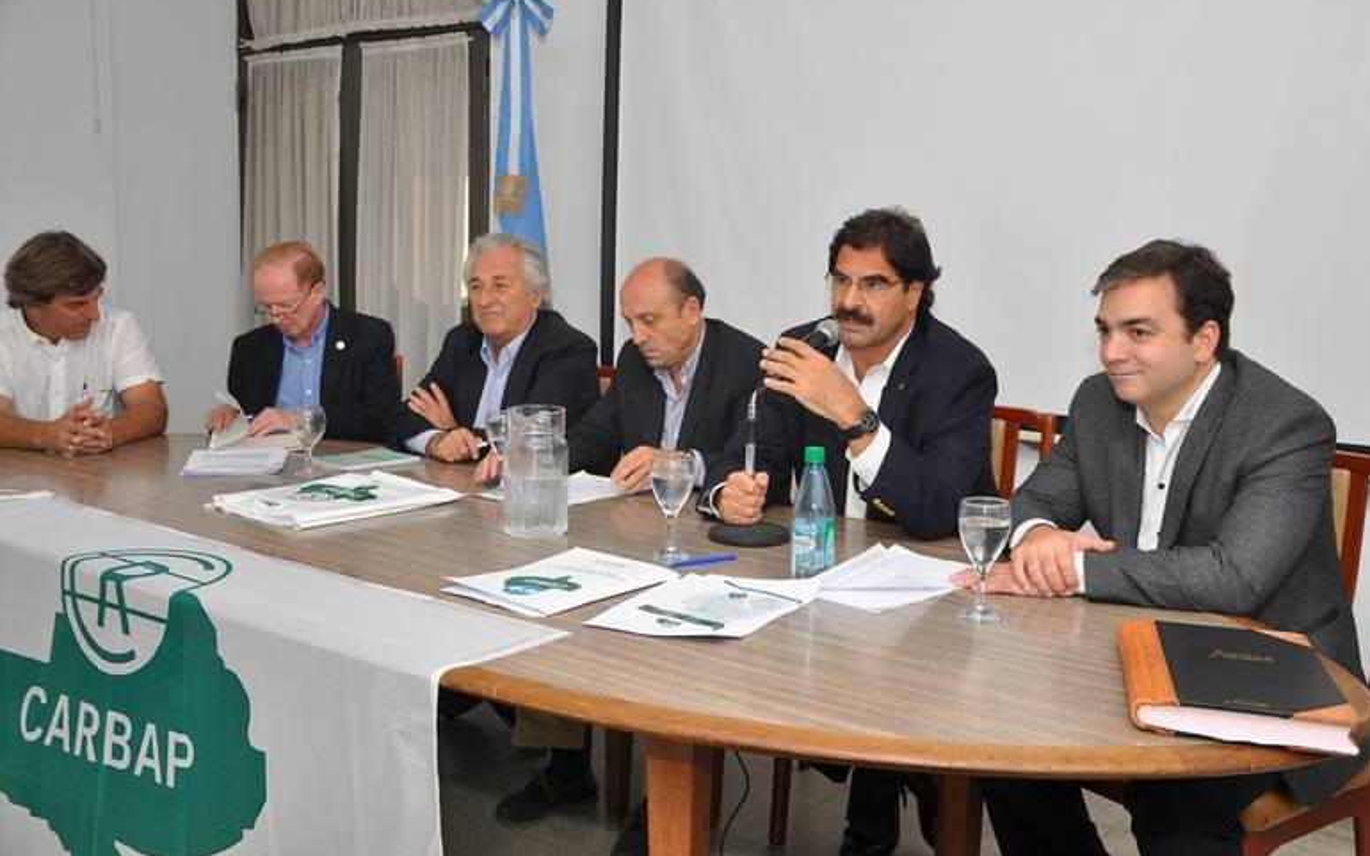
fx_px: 1381
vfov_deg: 34.4
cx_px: 690
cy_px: 408
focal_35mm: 37
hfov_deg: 52.8
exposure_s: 1/60
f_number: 4
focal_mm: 24
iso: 200
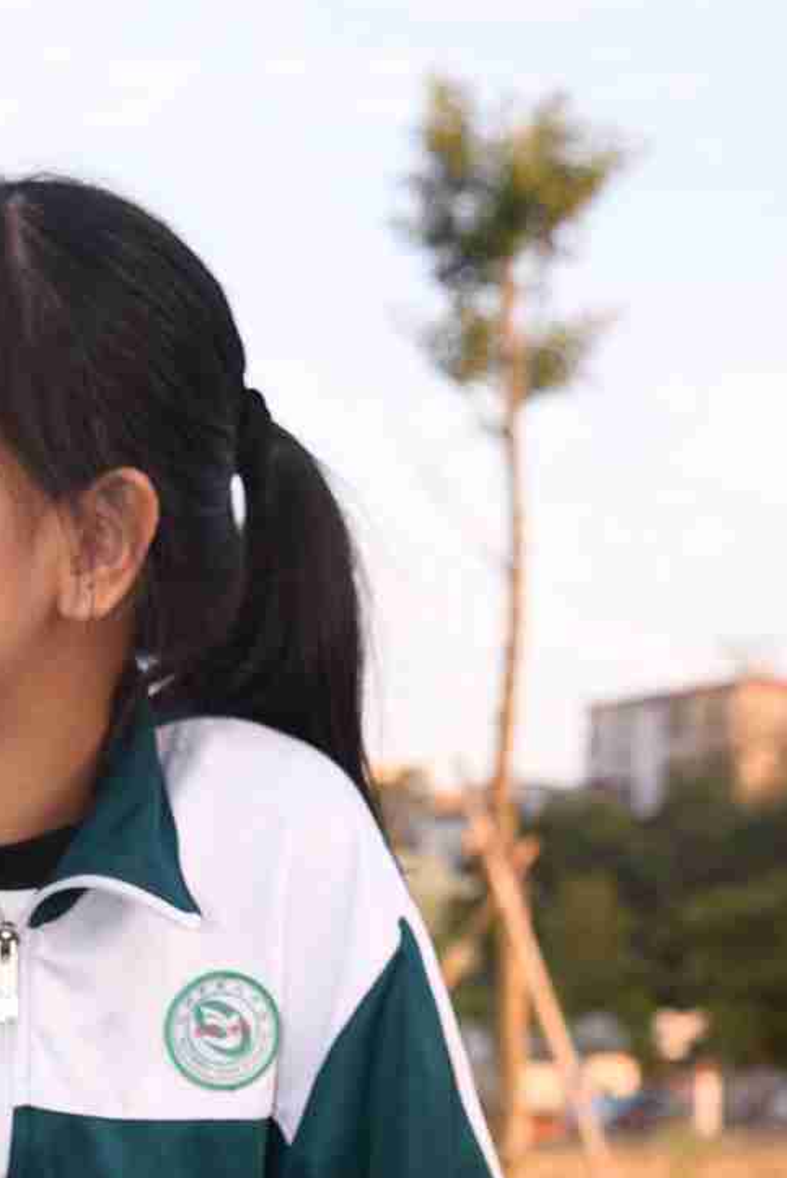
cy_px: 1382
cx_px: -21
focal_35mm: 87
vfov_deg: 21.8
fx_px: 2849
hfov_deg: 15.4
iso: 100
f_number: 5.6
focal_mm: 35
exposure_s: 1/100
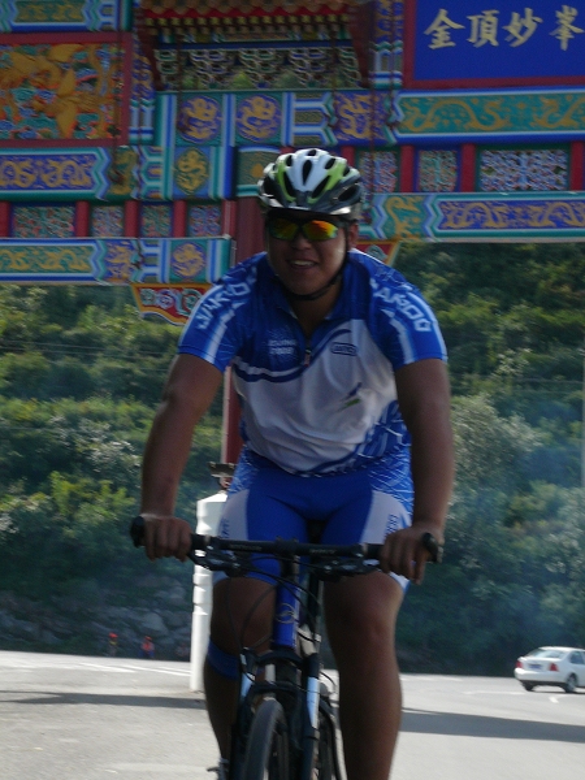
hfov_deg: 14.5
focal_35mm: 102
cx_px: 292
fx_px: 2298
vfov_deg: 19.3
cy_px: 390
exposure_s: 1/250
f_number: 5.6
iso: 100
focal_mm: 16.8
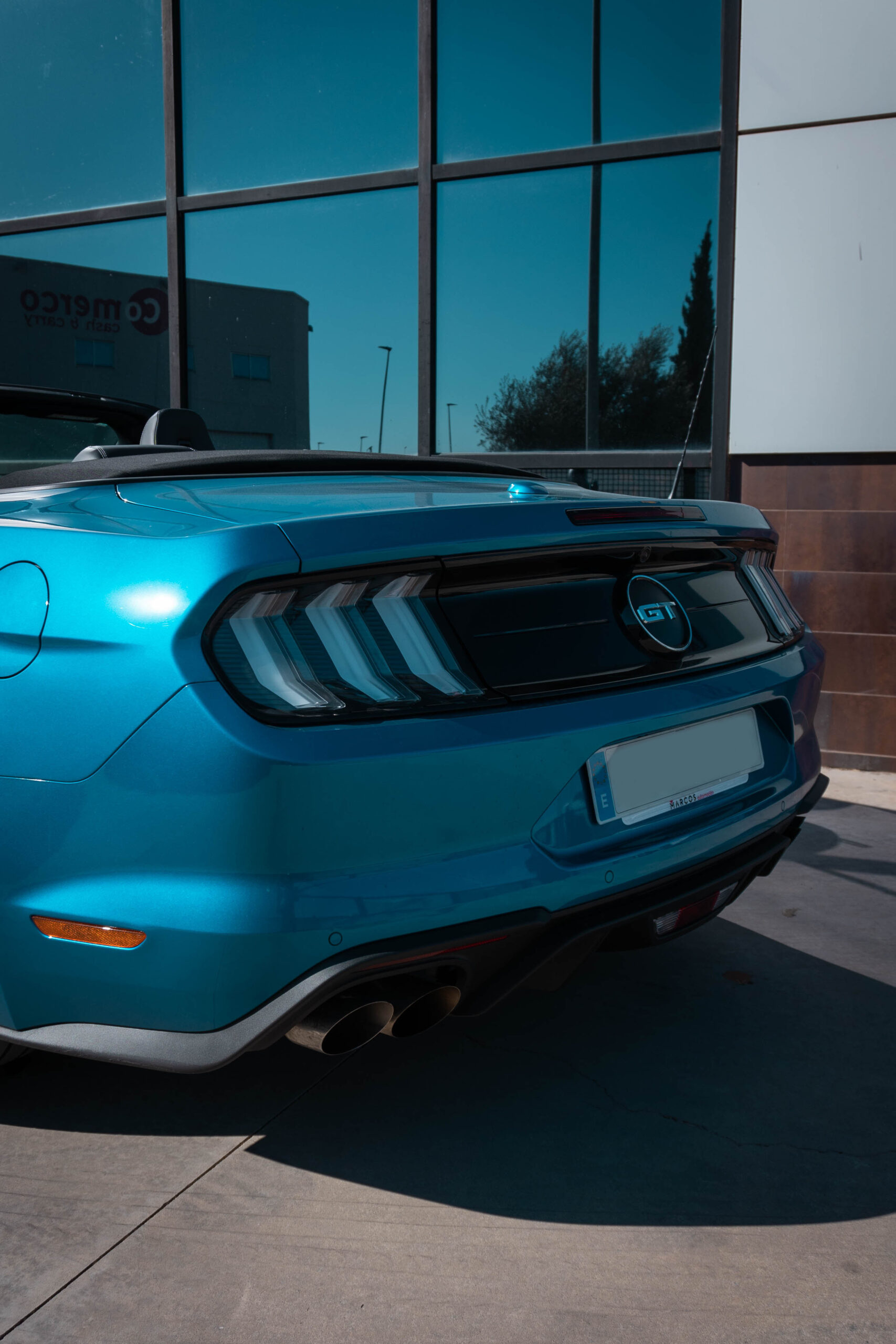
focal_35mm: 31
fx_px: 1157
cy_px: 672
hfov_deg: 42.3
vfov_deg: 60.3
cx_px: 448
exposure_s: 1/500
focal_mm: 21
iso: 100
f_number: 5.6
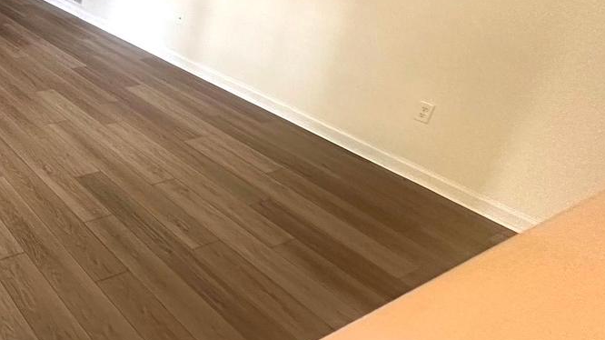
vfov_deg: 33.9
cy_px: 44
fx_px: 529
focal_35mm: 33
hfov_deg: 47.0
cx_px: -30
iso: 800
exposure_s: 1/60
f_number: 2.2
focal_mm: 2.22
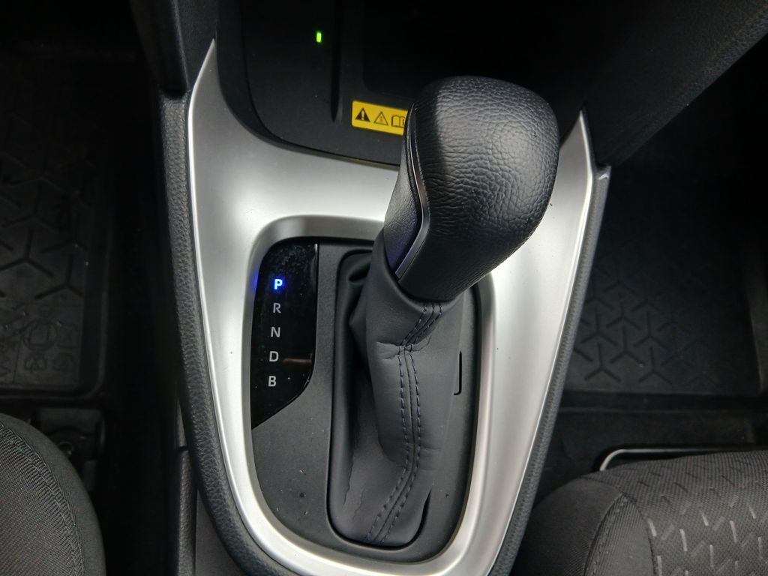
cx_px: 384
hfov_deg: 67.3
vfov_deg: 53.1
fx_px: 577
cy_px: 288
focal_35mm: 26
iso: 160
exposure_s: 1/50
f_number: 1.8
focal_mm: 3.98
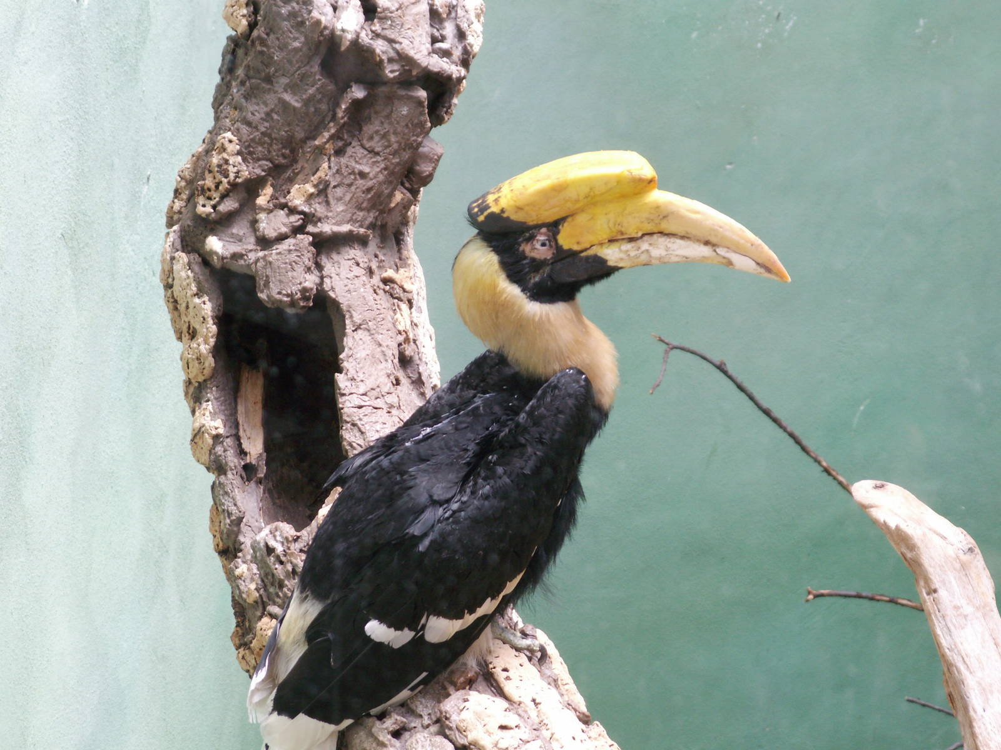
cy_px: 375
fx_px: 3672
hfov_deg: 15.5
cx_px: 500
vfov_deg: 11.7
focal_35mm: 127
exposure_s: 1/40
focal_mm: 20.73
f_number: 4
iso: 64
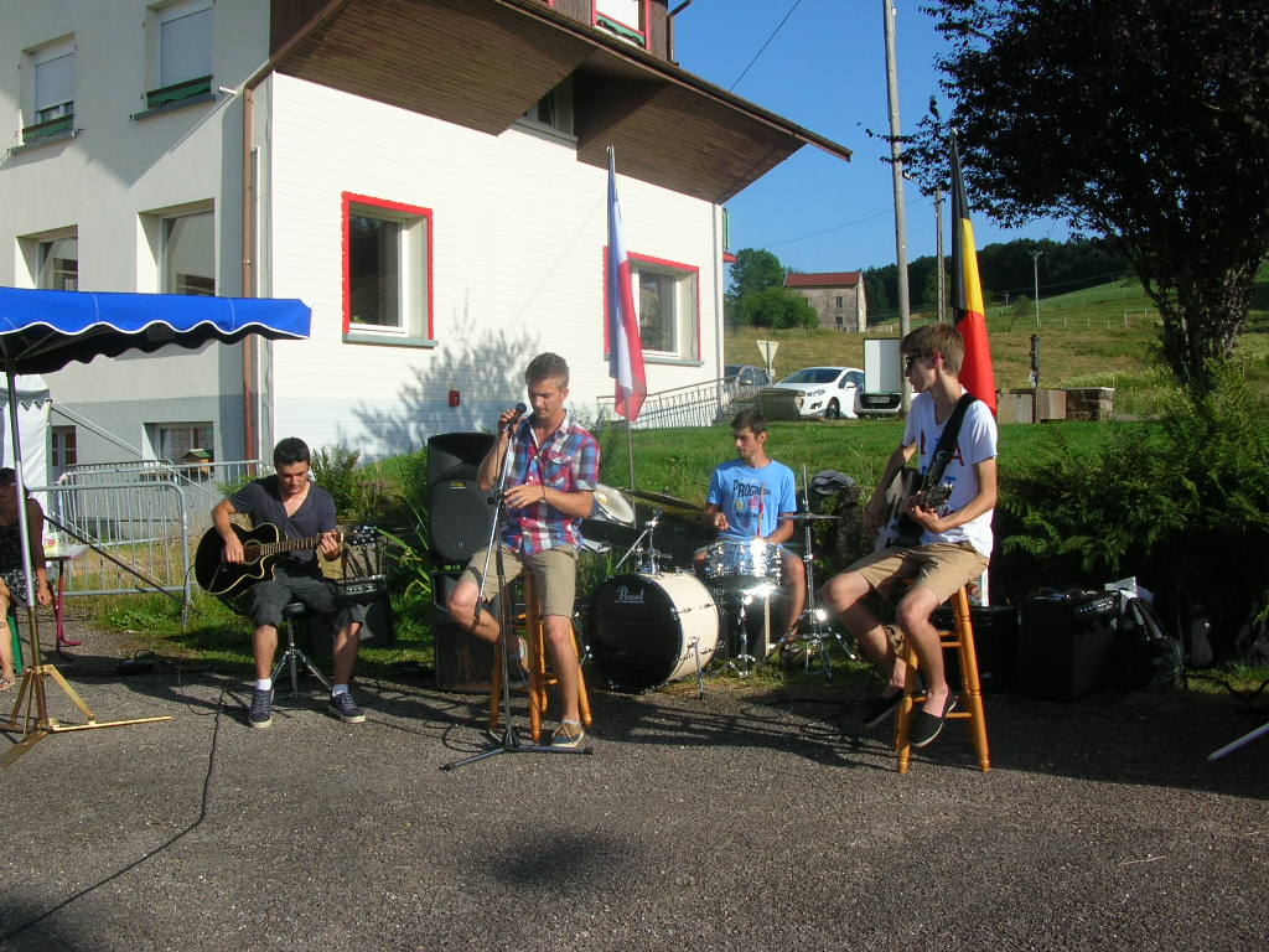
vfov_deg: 40.7
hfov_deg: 52.6
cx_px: 634
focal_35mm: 35
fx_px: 1283
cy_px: 476
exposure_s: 1/334
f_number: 5.6
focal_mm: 5.8
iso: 50
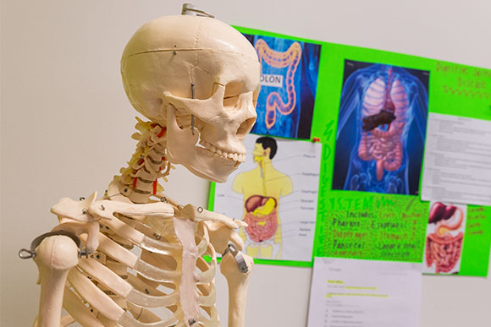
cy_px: 164
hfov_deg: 48.4
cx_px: 246
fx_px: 546
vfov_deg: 33.4
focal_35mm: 40
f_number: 4.8
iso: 1250
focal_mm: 40
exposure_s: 1/250
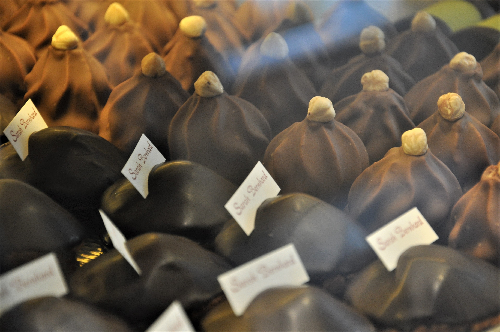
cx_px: 250
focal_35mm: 158
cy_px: 166
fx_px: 2185
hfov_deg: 13.1
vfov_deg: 8.7
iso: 800
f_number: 5.6
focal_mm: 105
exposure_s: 1/40
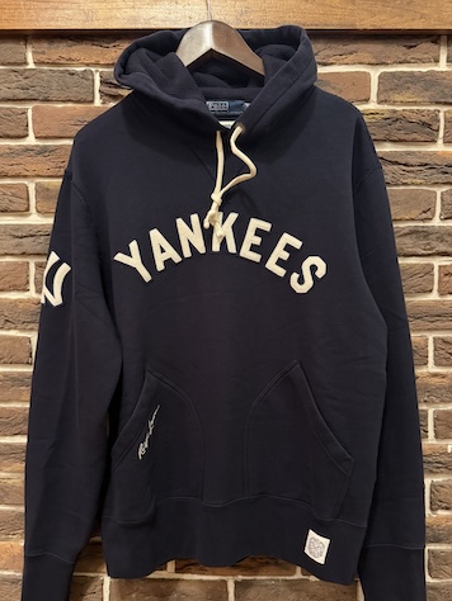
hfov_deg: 51.4
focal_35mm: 27
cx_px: 222
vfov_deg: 65.1
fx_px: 470
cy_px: 332
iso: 1000
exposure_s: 1/30
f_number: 1.78
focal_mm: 6.76
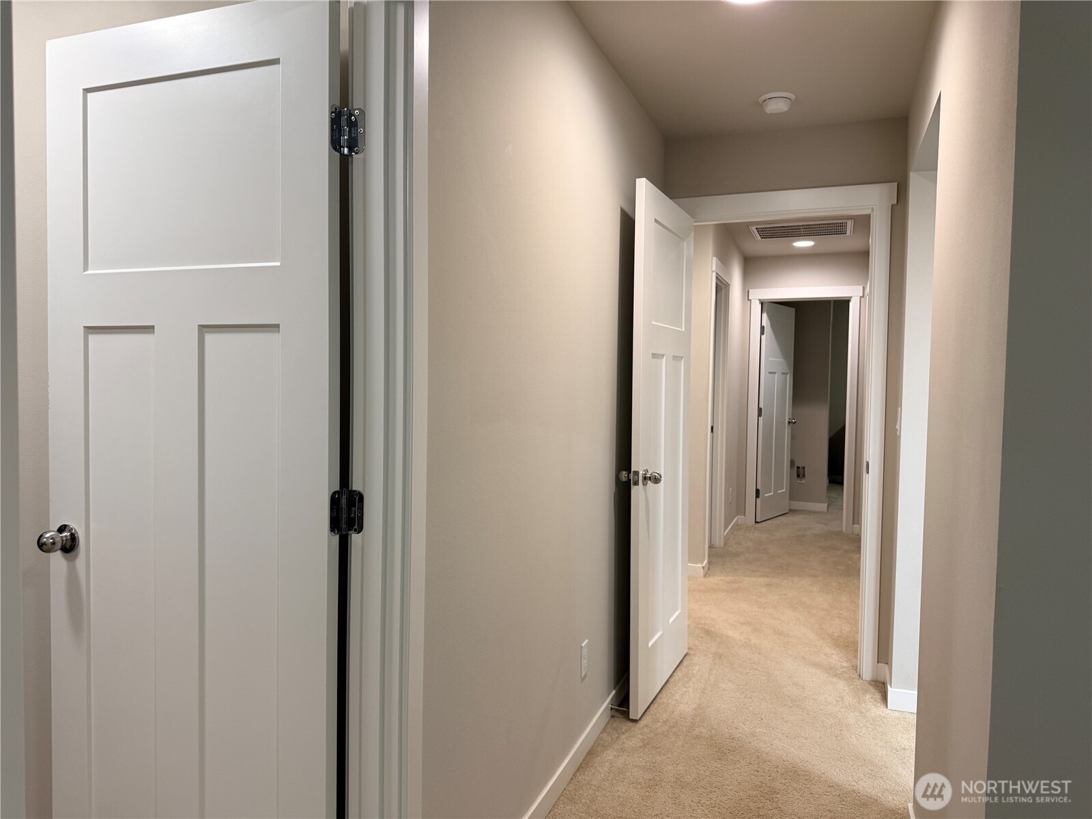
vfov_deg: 56.8
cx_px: 546
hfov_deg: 71.6
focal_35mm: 24
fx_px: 757
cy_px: 410
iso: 125
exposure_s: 1/60
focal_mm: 6.76
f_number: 1.78
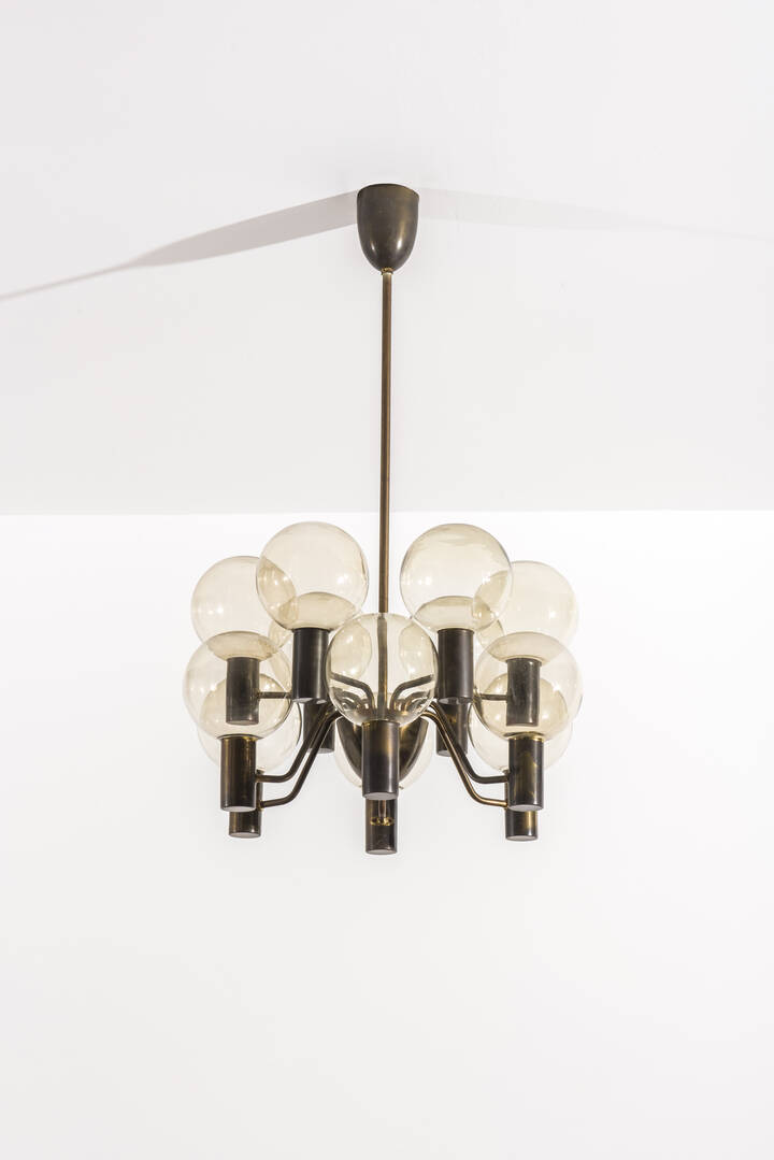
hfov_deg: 19.5
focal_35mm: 70
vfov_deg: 28.8
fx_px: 2256
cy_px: 580
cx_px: 387
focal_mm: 70
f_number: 14
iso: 100
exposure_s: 1/200
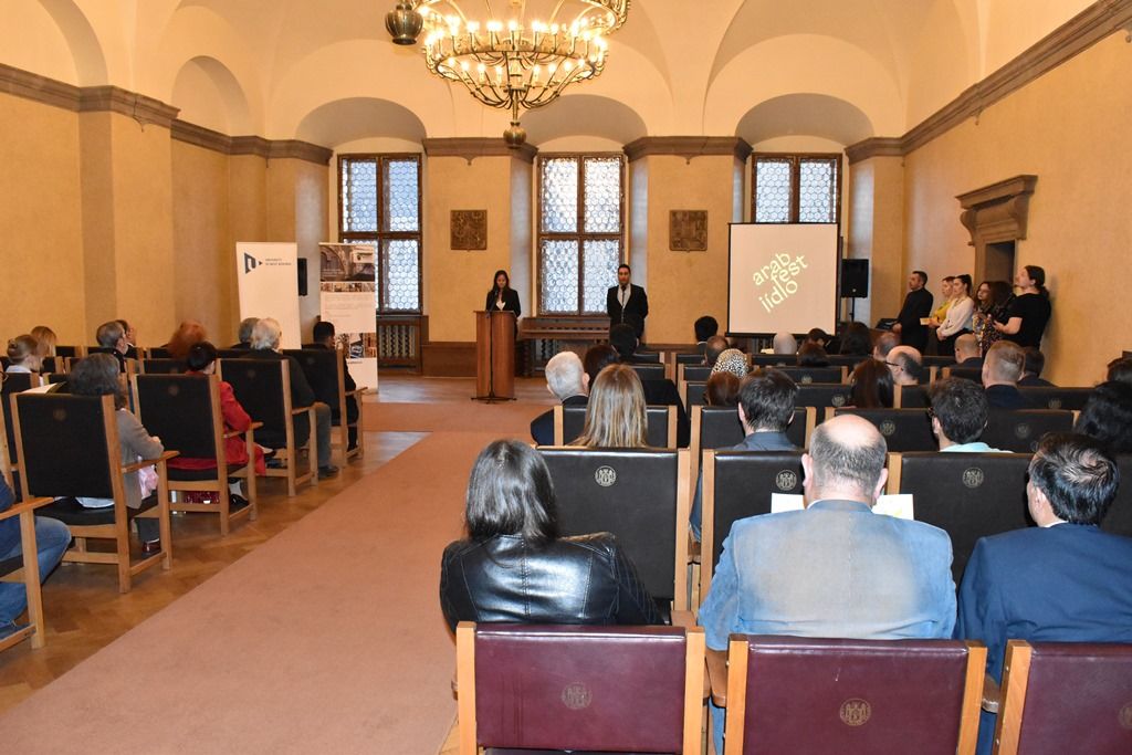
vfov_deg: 43.6
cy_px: 378
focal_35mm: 30
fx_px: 943
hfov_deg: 61.9
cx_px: 566
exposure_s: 1/60
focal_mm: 20
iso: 6400
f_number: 8
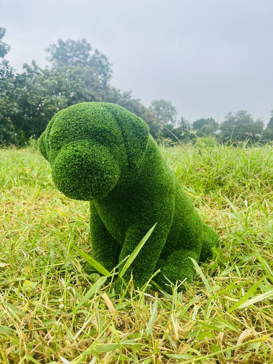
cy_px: 182
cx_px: 136
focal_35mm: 26
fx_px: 273
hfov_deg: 53.1
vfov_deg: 67.3
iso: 50
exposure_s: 1/787
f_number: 1.6
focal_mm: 5.1
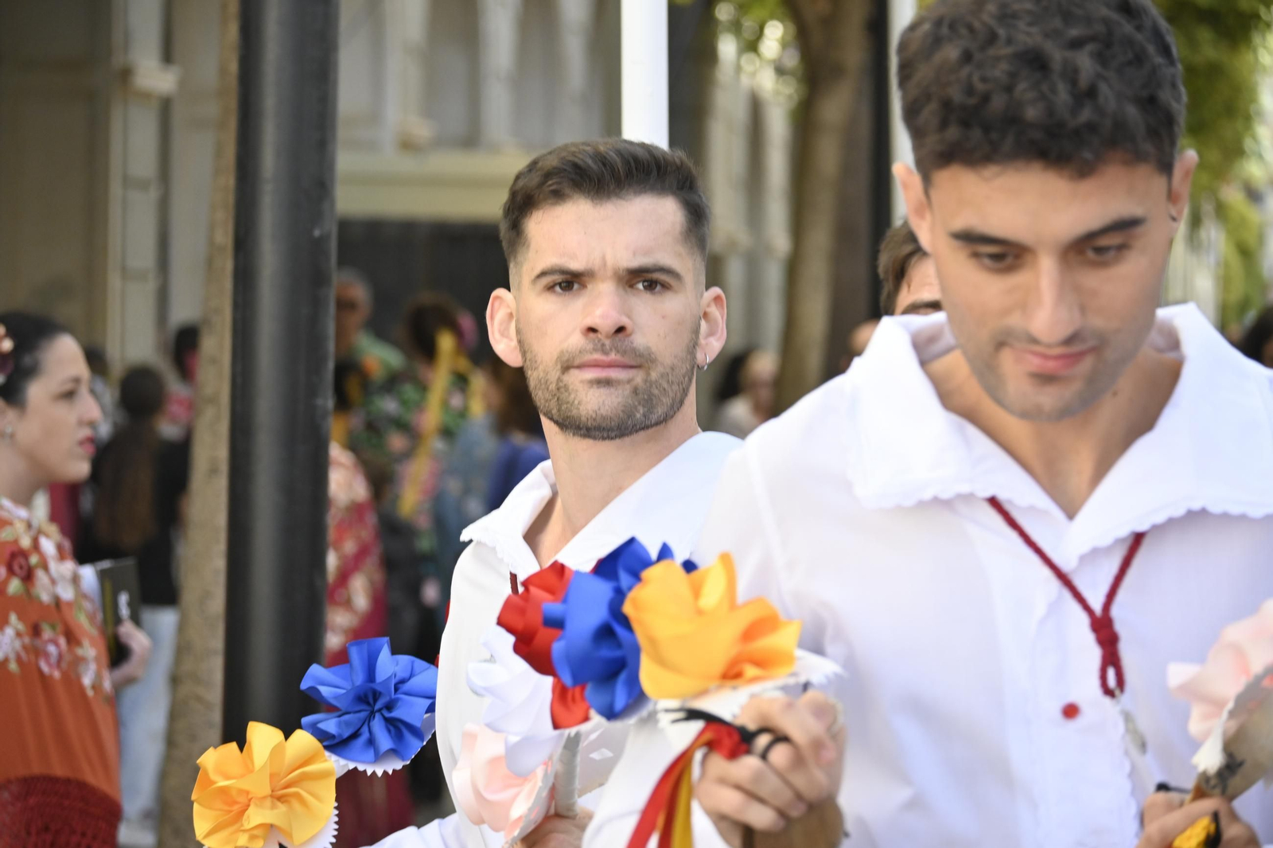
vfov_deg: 9.5
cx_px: 636
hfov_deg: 14.3
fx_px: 5091
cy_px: 424
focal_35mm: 144
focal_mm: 96
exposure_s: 1/500
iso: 800
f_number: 5.6
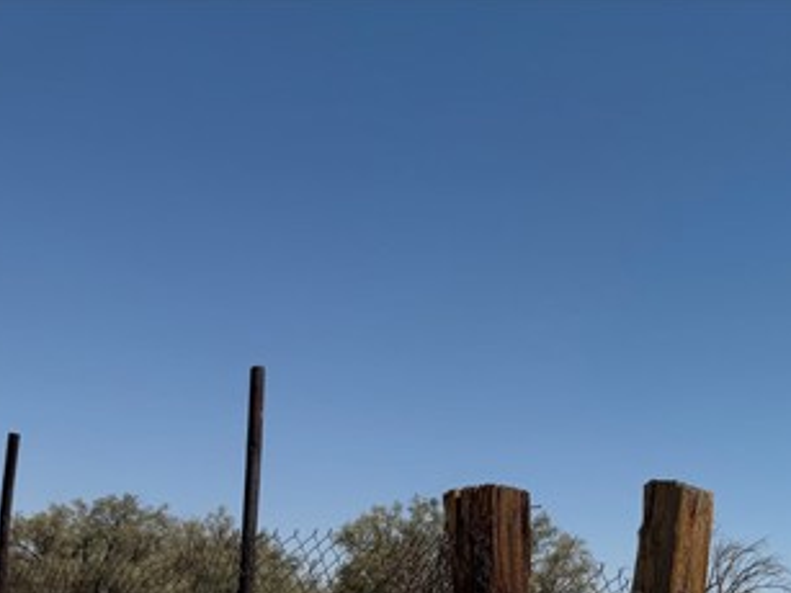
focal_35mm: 50
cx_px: 786
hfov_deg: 34.8
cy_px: 614
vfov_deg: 27.2
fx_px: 1142
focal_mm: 6.76
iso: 80
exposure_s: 1/9091
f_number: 1.78
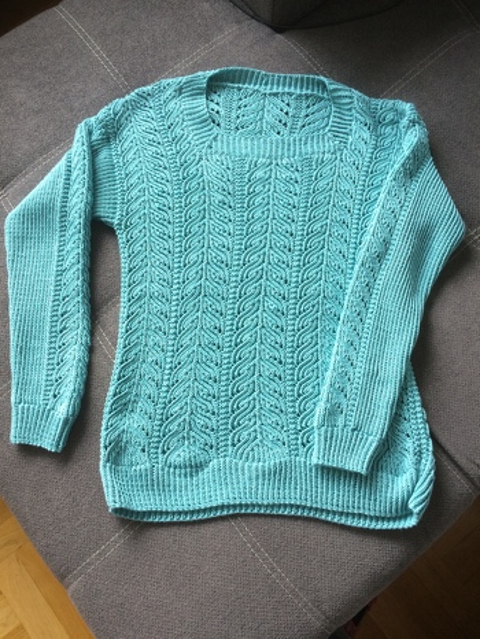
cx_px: 240
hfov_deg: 48.3
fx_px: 536
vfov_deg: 61.6
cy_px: 320
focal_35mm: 29
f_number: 2.2
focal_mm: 4.15
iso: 125
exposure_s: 1/33
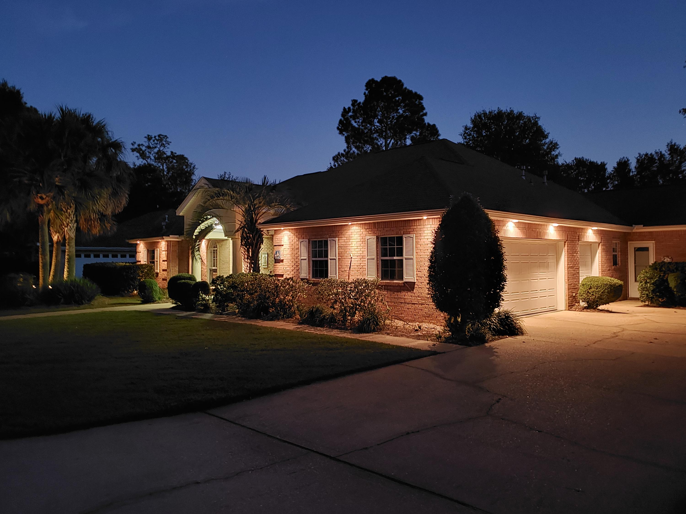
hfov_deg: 67.3
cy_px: 257
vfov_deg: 53.1
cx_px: 343
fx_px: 515
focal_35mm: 26
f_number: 1.5
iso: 250
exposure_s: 1/4
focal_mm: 4.3
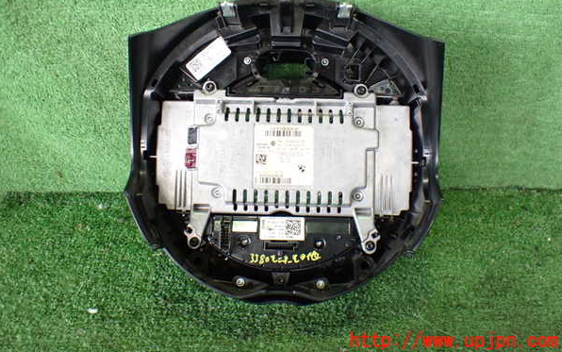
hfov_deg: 59.6
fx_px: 490
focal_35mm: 32
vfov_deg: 39.3
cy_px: 141
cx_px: 280
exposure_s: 1/100
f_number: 2.3
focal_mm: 5.4
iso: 800
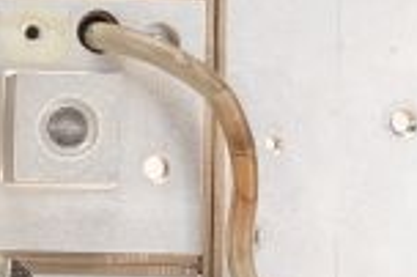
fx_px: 2279
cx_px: -324
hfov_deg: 9.9
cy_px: 141
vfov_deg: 7.0
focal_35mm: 197
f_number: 16
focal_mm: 50
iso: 320
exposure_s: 1/125
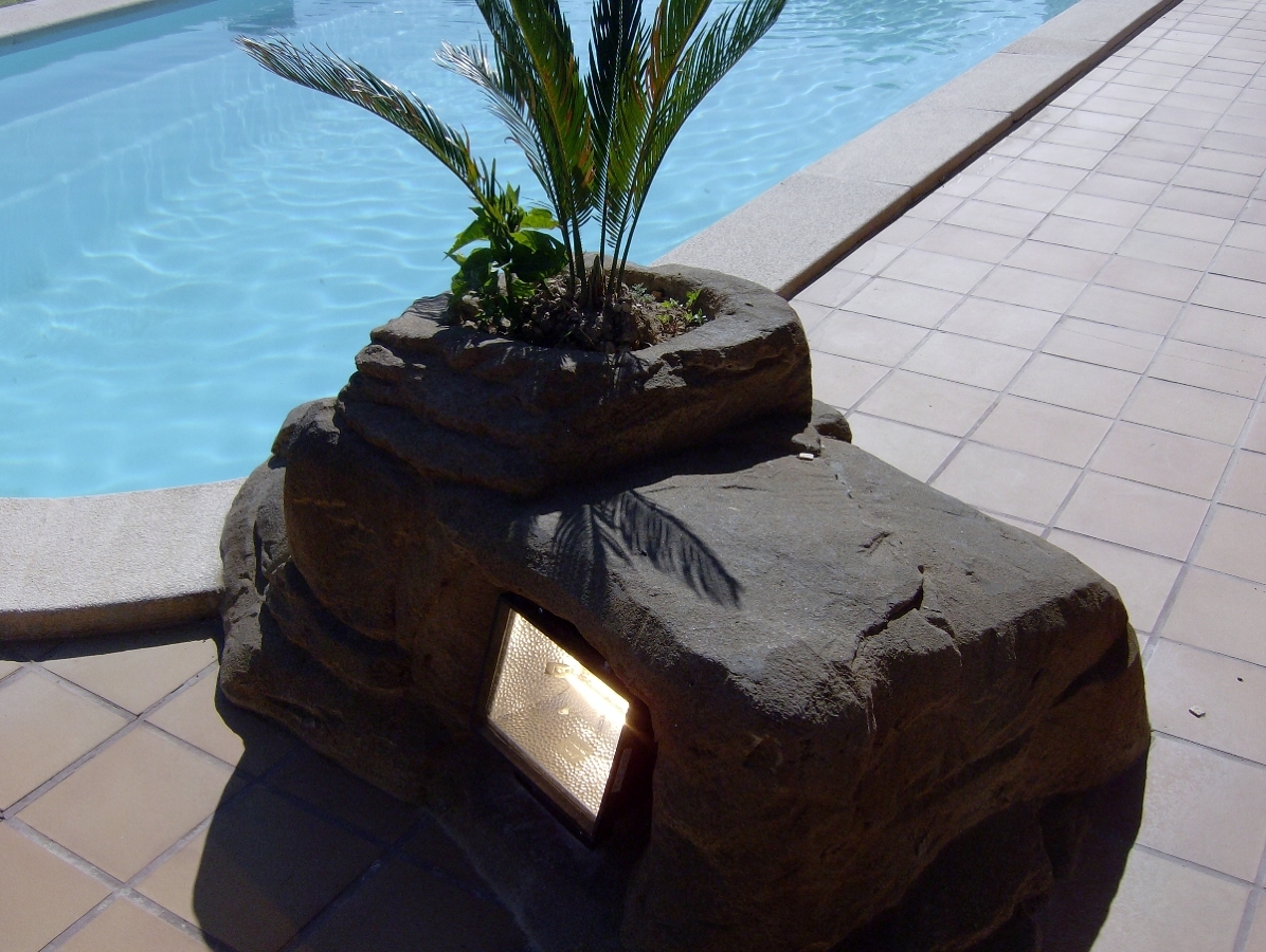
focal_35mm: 36
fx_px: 1318
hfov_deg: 51.3
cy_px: 476
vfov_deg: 39.7
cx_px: 633
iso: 100
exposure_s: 1/1202
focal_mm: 6
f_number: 4.7
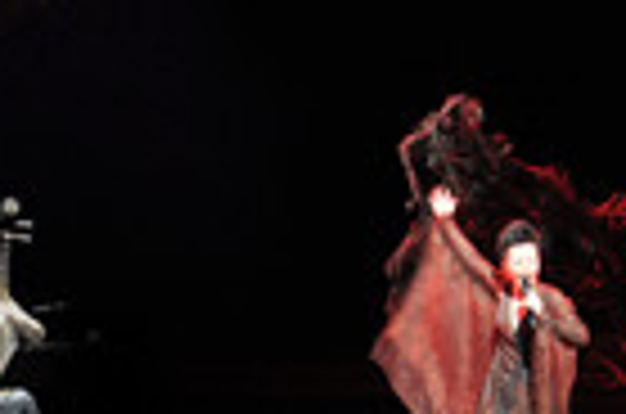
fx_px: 5621
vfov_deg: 4.2
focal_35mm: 324
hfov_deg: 6.4
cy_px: -112
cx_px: 491
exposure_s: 1/50
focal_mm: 50
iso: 400
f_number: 4.2
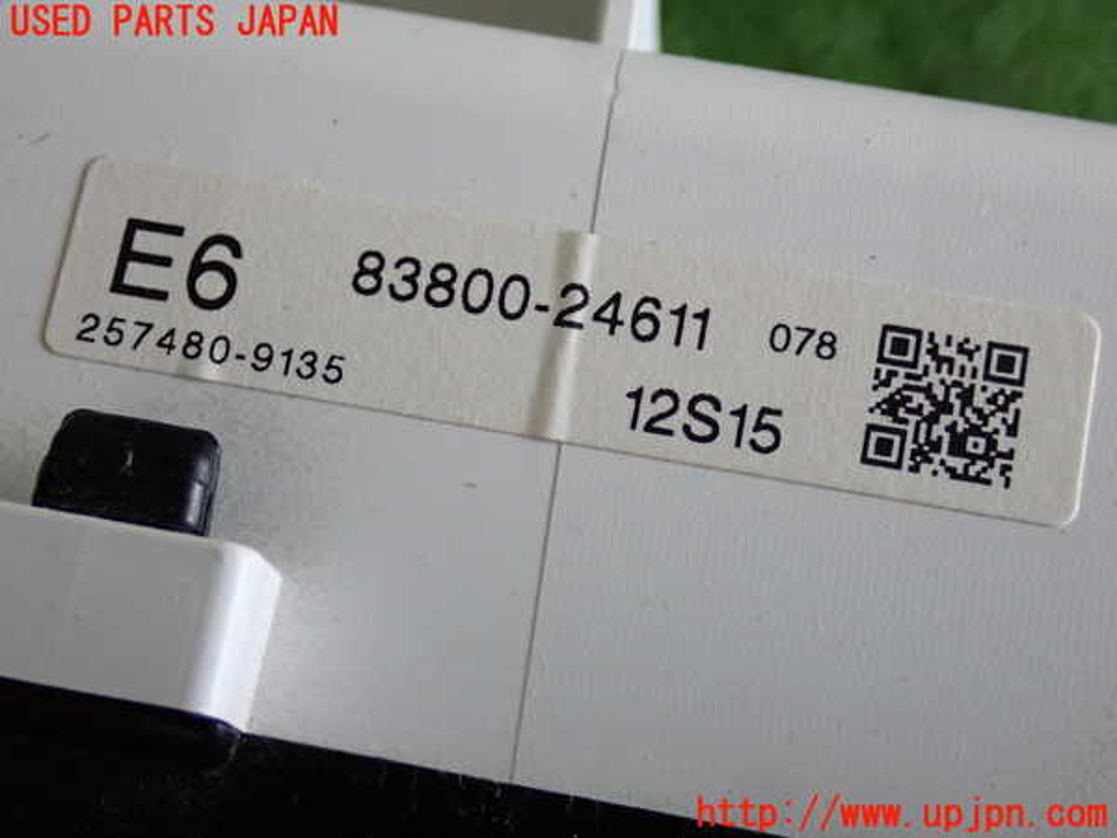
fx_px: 2291
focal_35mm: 71
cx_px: 558
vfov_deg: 20.7
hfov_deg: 27.4
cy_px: 419
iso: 400
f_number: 3.9
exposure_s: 1/125
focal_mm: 12.73
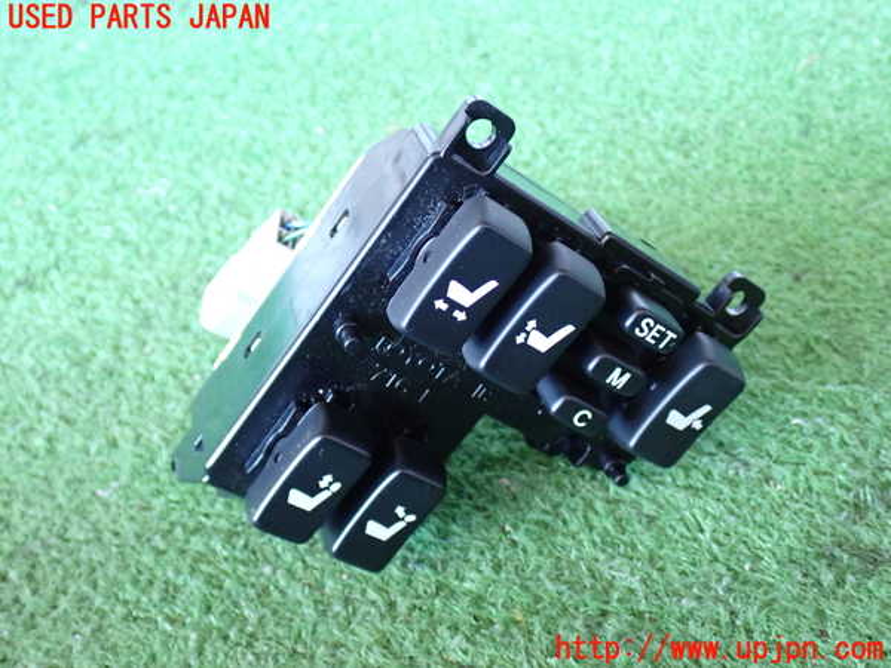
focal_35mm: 41
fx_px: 1055
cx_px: 446
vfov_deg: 35.1
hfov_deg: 45.8
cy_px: 334
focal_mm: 7.31
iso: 800
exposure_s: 1/30
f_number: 2.8
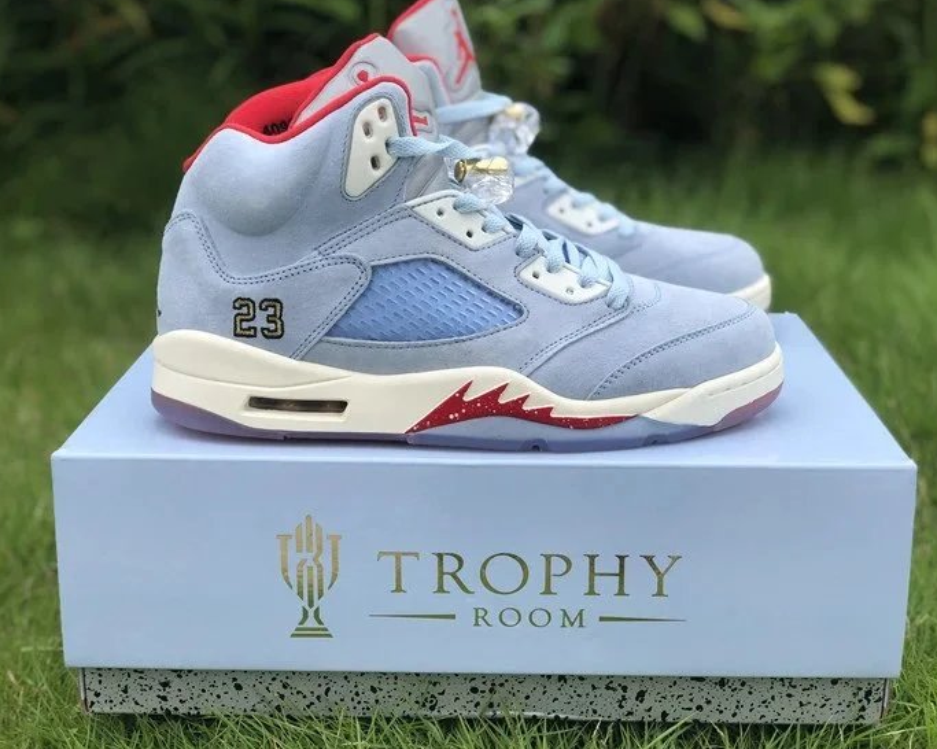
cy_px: 371
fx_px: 1525
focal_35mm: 55
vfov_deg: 27.6
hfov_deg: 34.2
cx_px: 475
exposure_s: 1/254
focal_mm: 6
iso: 16
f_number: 2.4
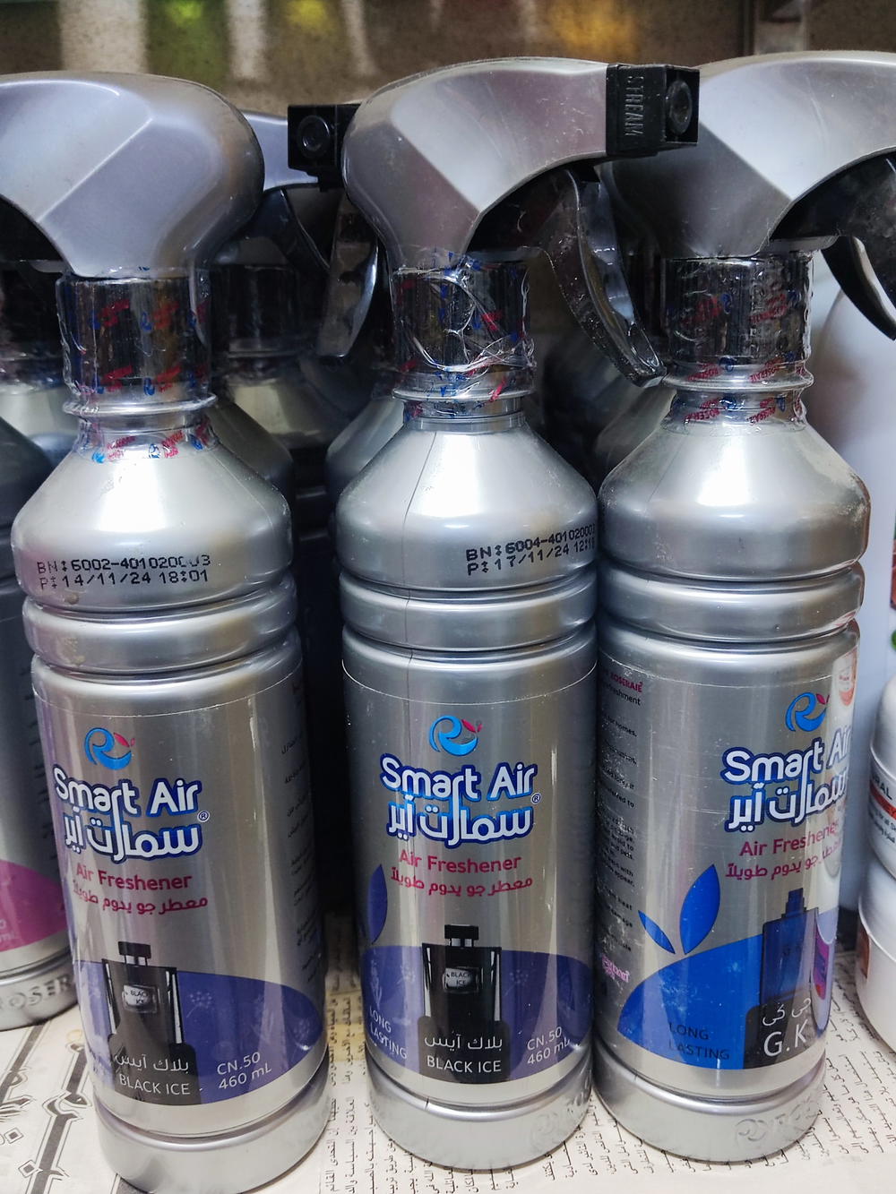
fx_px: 1104
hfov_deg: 44.2
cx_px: 448
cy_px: 597
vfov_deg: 56.8
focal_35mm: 32
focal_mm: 4.71
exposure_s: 1/33
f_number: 1.79
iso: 311
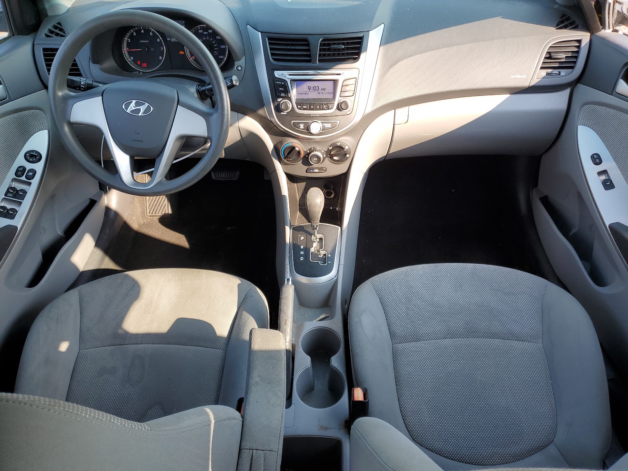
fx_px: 472
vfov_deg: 53.1
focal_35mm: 26
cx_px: 314
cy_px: 236
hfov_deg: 67.3
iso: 50
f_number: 1.5
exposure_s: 1/345
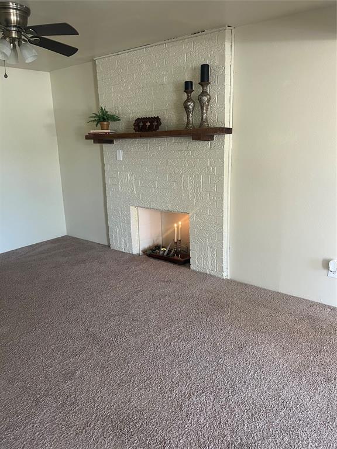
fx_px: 337
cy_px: 224
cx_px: 168
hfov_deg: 53.1
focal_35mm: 26
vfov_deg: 67.3
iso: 125
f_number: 1.6
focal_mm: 5.1
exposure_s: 1/66
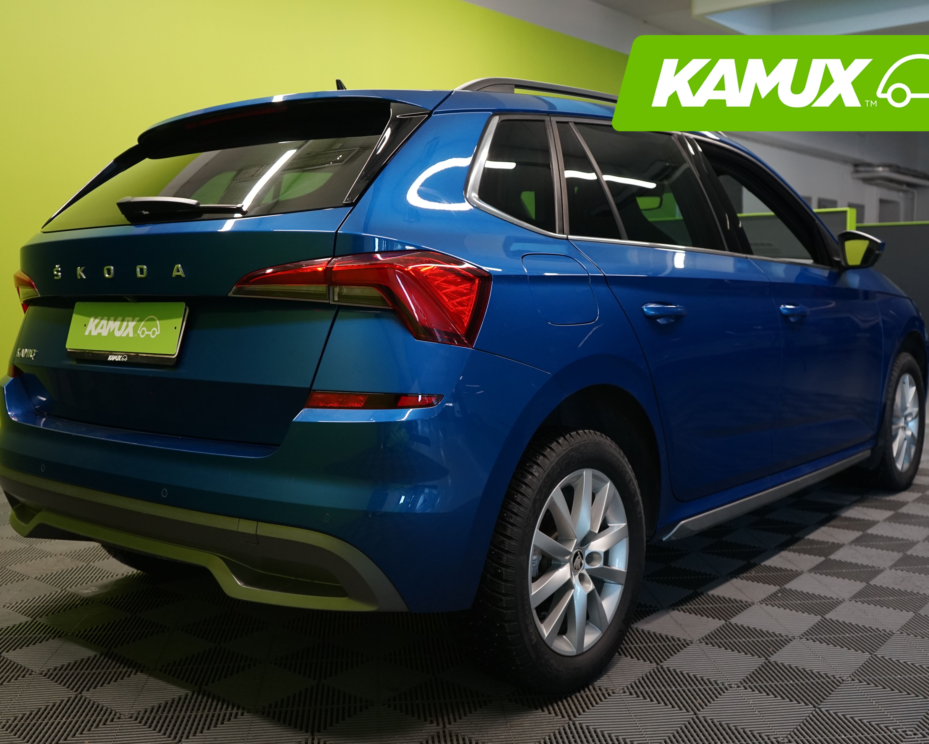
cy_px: 372
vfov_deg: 42.2
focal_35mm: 35
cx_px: 471
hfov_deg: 51.5
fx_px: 962
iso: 1000
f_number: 4.5
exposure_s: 1/30
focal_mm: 31
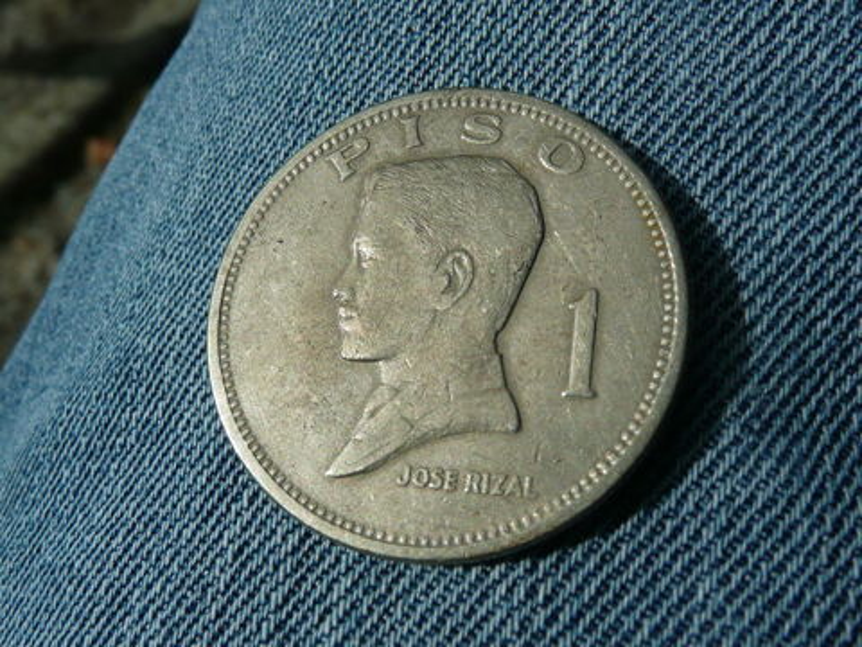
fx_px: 896
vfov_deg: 39.7
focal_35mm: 36
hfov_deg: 51.4
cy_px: 324
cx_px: 431
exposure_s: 1/400
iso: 100
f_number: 8
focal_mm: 4.9
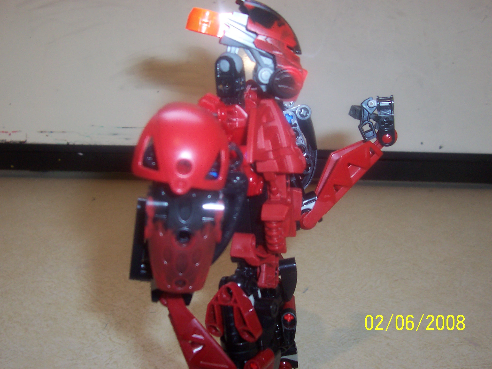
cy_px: 184
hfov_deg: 50.1
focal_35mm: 37
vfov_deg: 38.7
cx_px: 246
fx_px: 526
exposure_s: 1/60
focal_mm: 5.6
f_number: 2.8
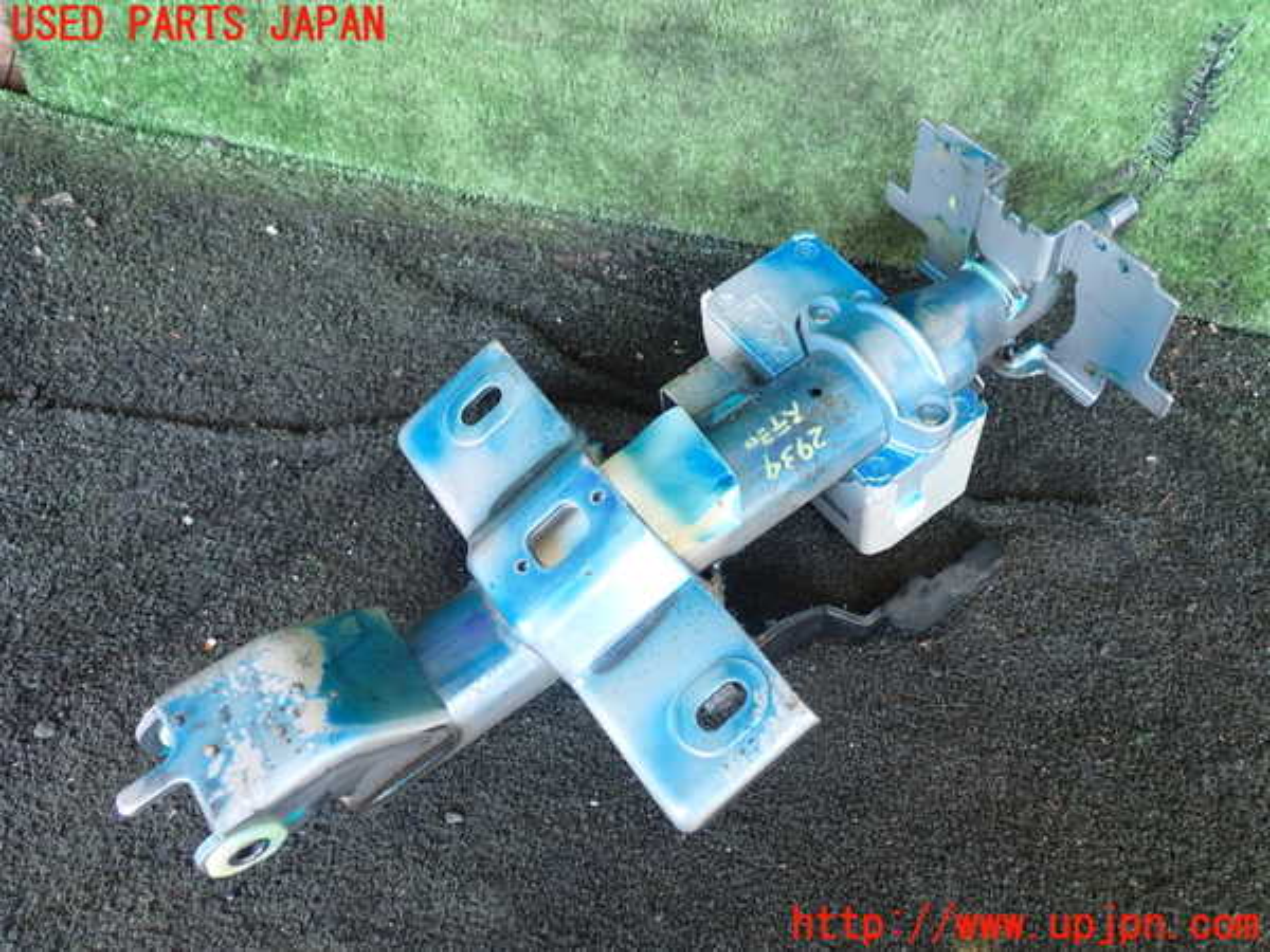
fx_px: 1101
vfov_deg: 46.8
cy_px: 476
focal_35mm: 30
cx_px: 635
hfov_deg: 60.0
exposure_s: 1/40
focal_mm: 5.4
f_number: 2.3
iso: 200
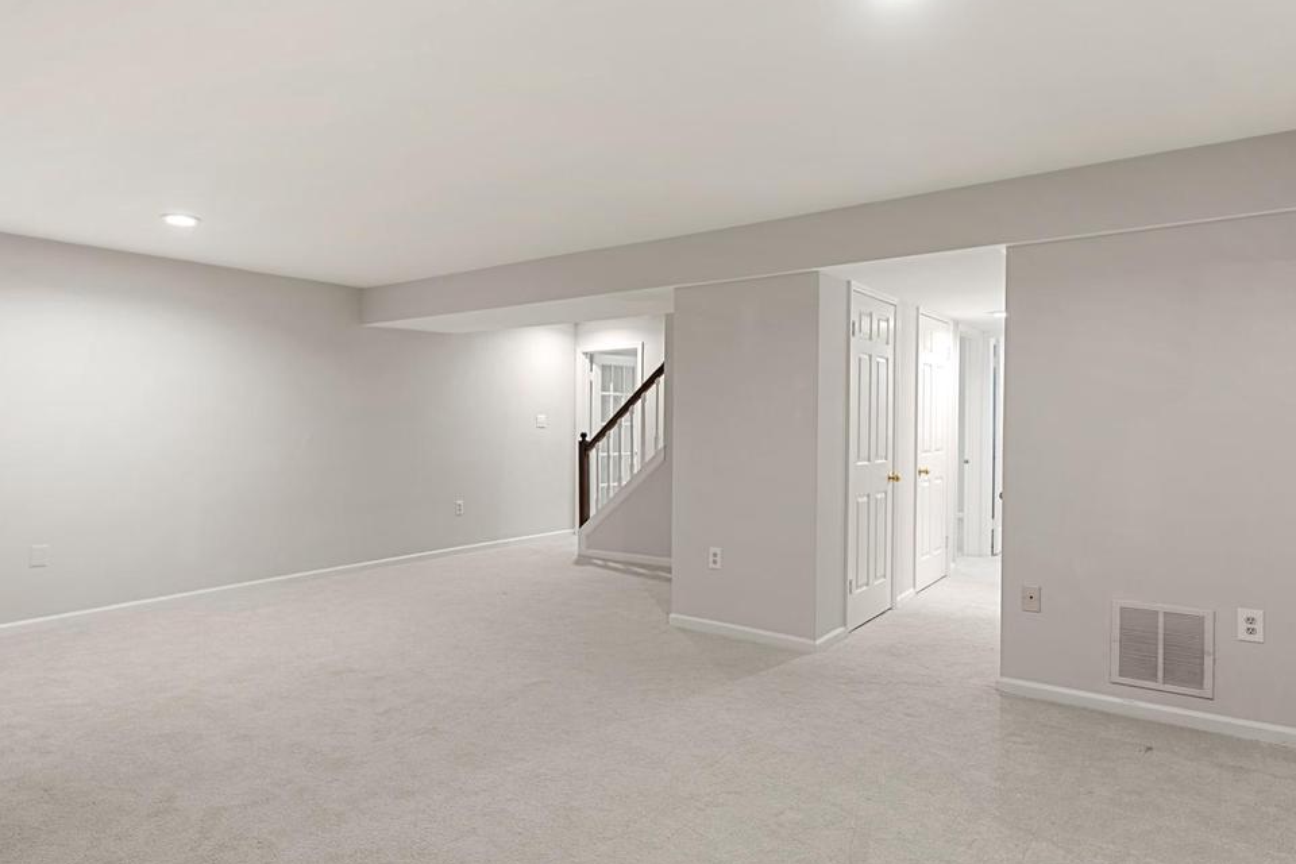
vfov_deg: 59.5
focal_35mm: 21
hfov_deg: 81.2
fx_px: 756
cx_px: 626
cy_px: 418
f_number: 4
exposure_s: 1/2.5
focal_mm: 14
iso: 100
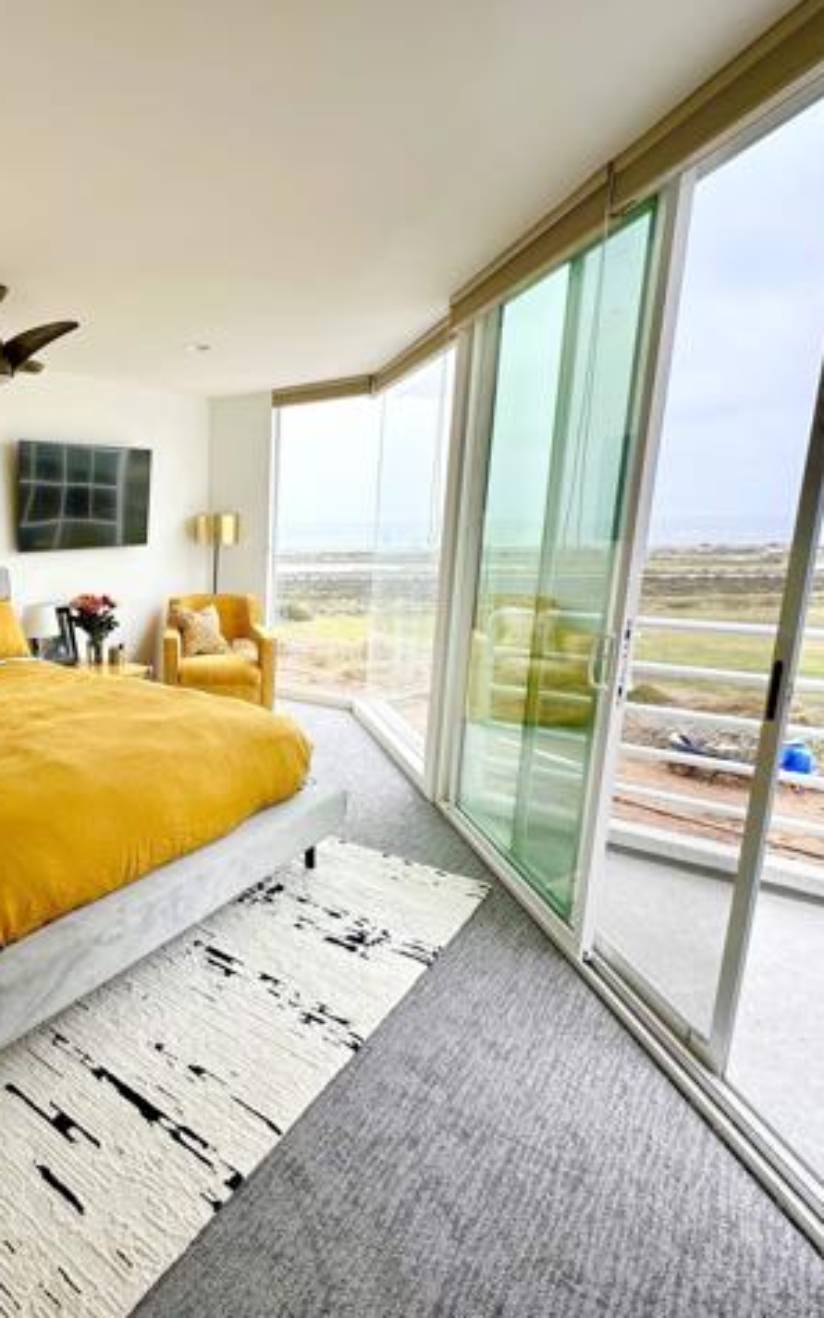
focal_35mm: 20
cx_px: 94
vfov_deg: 85.1
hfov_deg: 52.9
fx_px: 718
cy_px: 660
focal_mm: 2.22
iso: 40
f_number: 2.2
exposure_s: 1/473
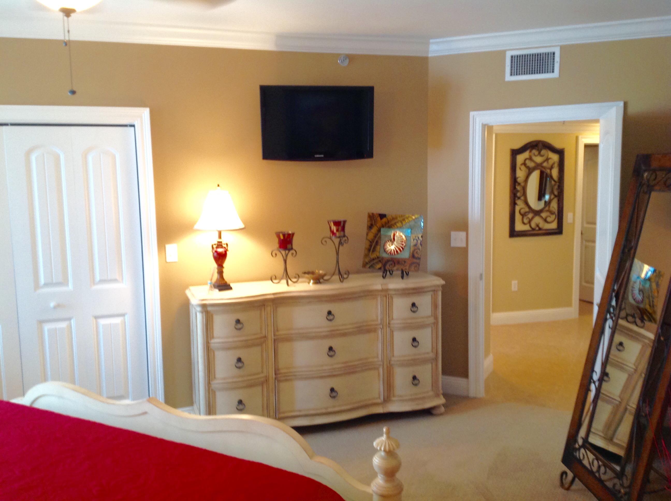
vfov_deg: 40.6
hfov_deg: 52.7
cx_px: 336
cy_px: 250
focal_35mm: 35
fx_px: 677
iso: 100
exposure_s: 1/15
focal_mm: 4.28
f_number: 2.4
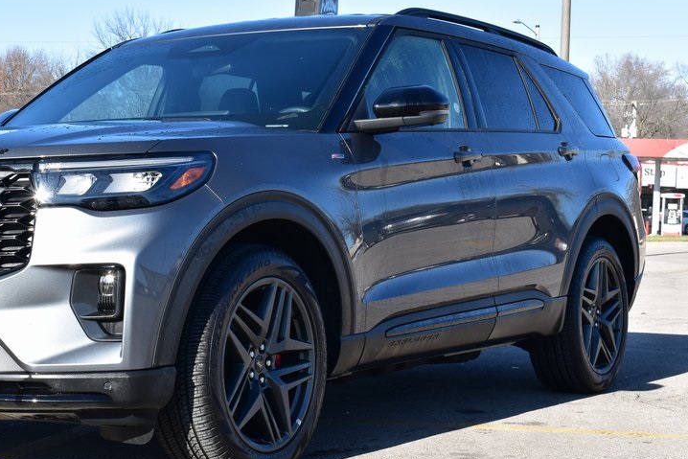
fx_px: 1472
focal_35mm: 77
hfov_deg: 26.1
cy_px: 238
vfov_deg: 17.7
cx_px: 204
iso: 400
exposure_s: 1/250
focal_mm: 36
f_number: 10
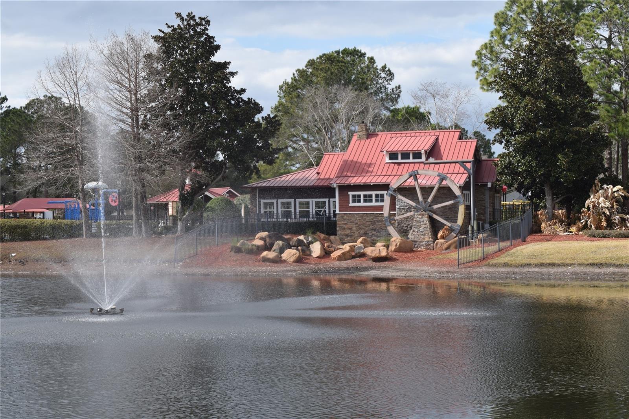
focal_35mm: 68
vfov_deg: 20.2
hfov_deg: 29.9
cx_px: 314
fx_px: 1179
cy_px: 210
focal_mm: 45
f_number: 10
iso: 200
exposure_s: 1/400
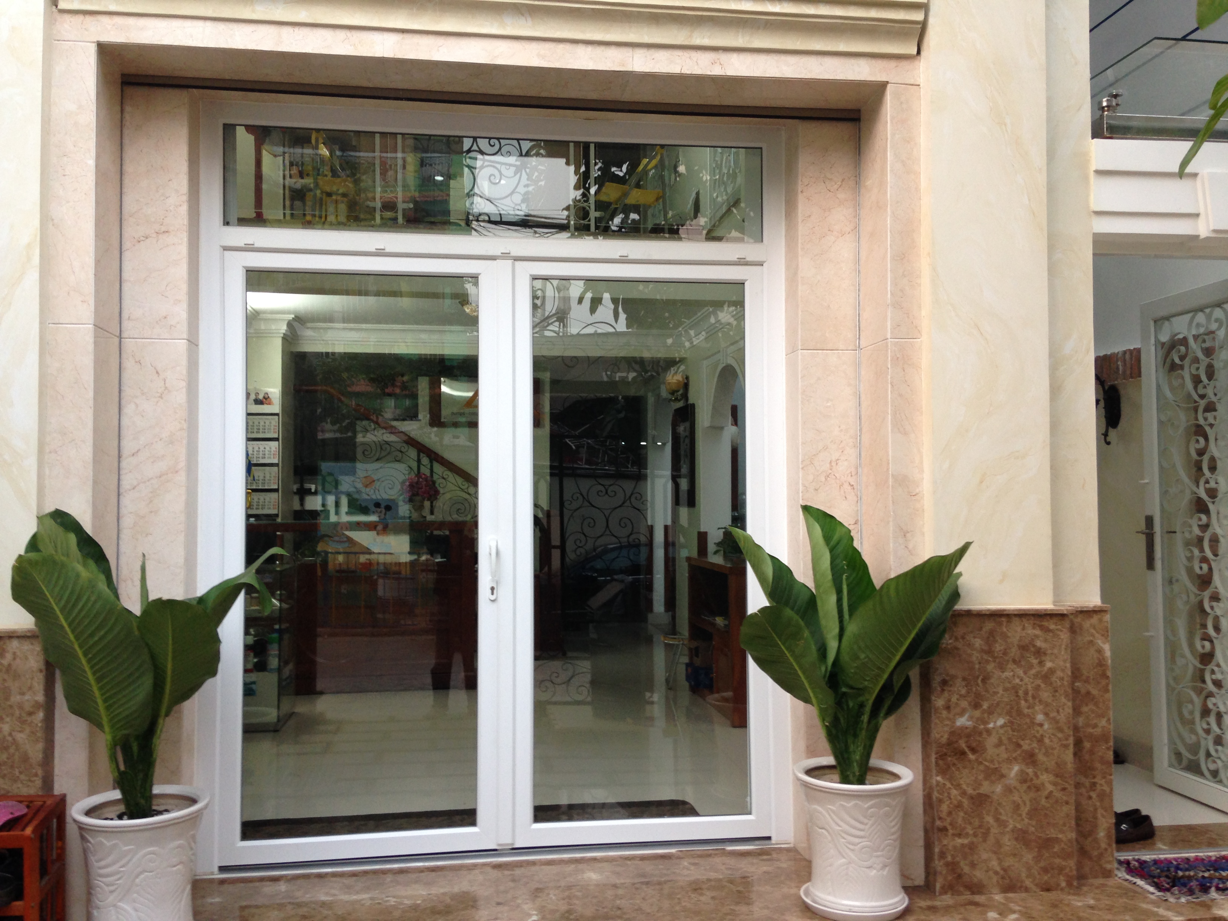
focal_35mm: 33
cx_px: 614
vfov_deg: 42.9
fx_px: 1171
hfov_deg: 55.4
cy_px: 460
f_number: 2.4
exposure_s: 1/20
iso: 80
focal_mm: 4.12
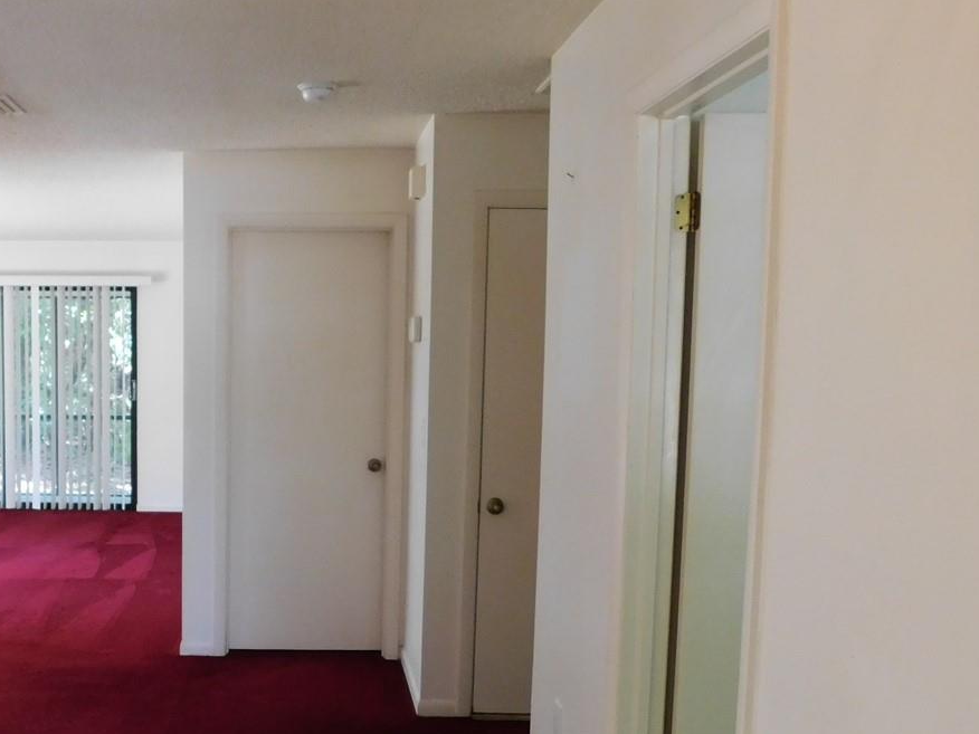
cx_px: 222
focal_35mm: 42
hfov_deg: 43.1
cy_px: 470
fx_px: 1188
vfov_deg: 34.1
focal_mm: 4
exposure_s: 1/30
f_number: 3
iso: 280
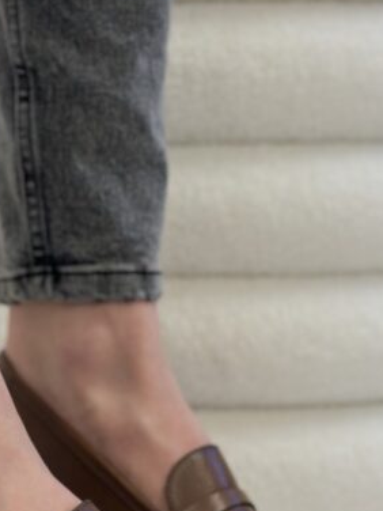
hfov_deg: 14.4
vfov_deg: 19.2
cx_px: 67
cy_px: 357
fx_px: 1505
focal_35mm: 102
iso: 160
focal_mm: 6.86
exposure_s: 1/100
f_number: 1.78
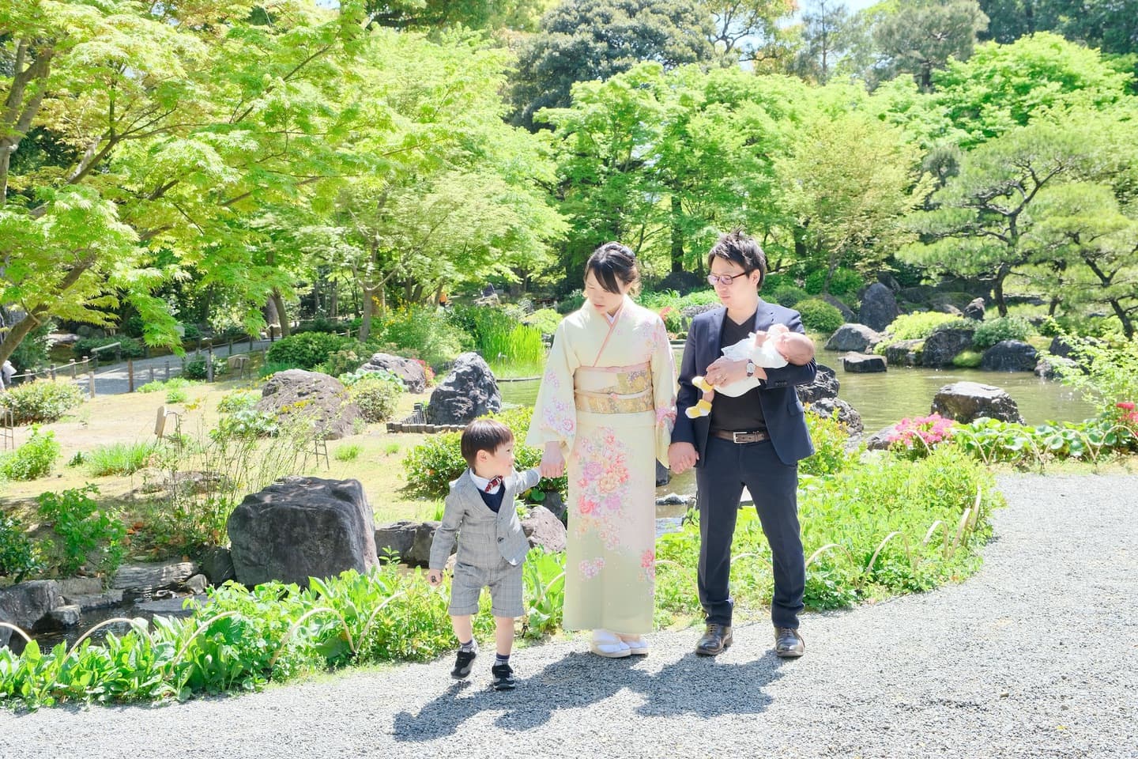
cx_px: 569
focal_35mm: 44
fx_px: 1391
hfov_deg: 44.5
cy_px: 380
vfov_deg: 30.5
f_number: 5.6
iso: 800
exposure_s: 1/320
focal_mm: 29.2
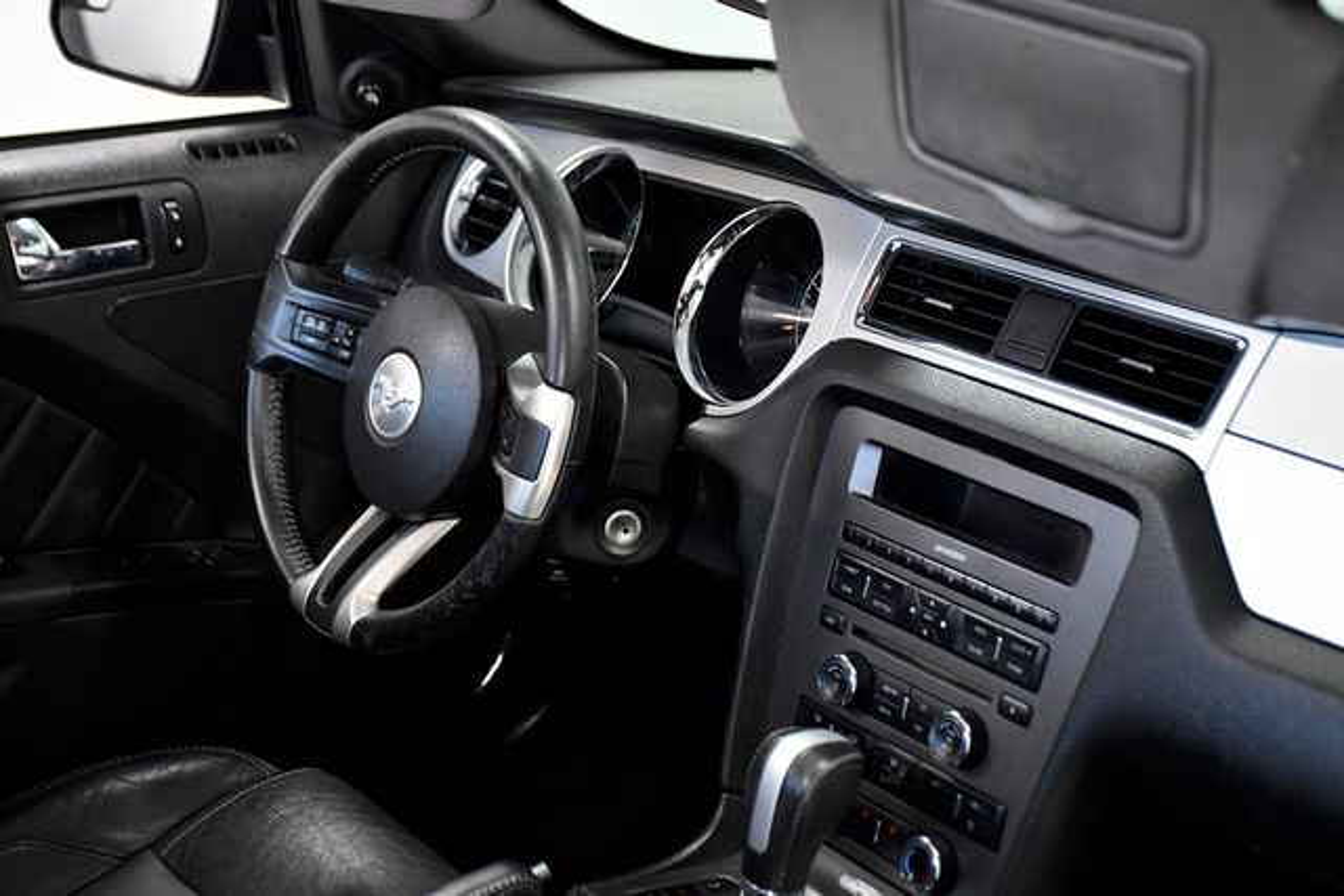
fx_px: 2352
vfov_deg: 21.6
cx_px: 672
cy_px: 448
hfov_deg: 31.9
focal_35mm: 63
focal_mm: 42
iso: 2500
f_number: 4.5
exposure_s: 1/250
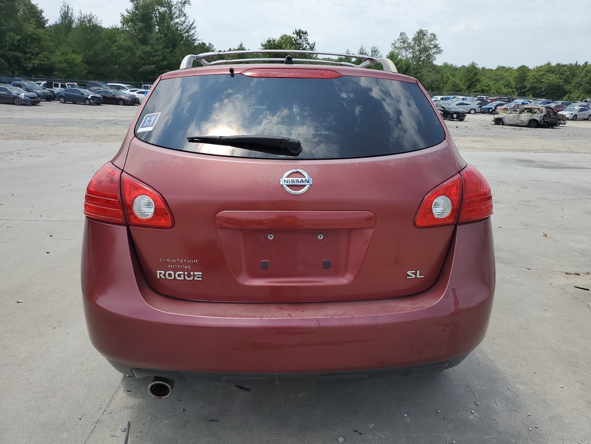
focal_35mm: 26
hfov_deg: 67.3
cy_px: 222
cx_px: 296
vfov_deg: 53.1
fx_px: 444
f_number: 1.5
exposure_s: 1/3333
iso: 50
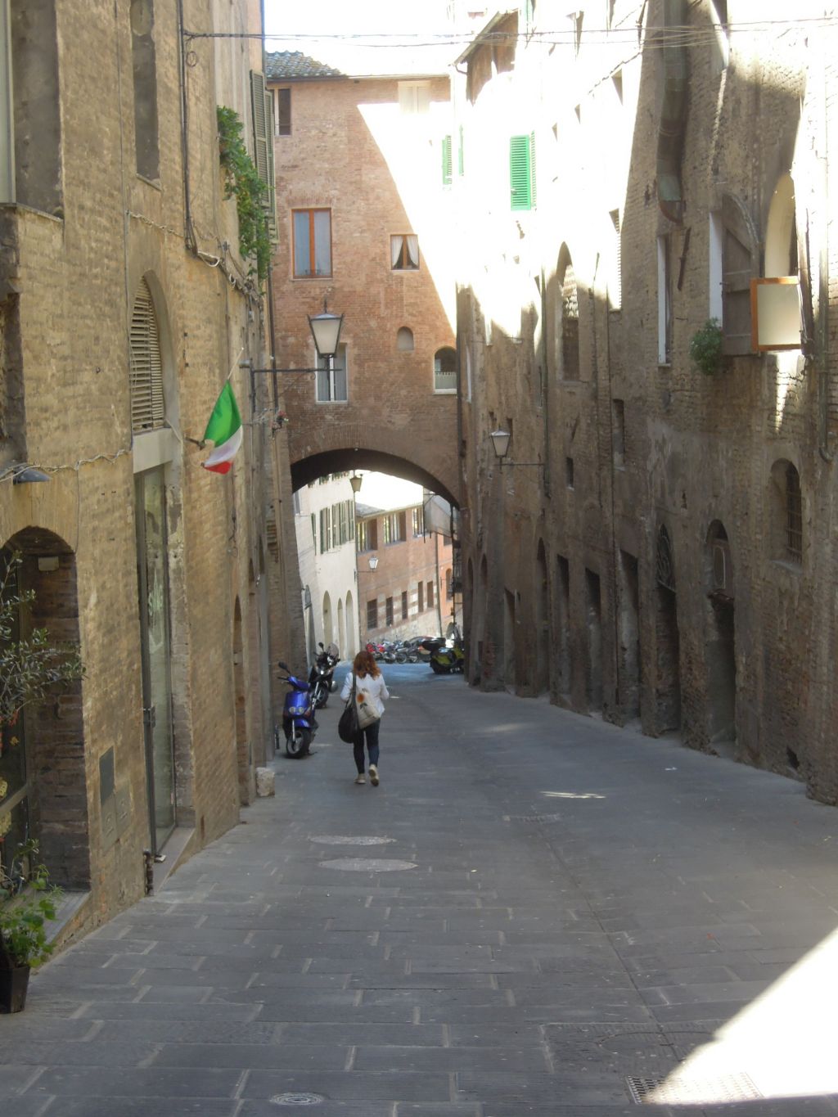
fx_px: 2001
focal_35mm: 62
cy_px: 558
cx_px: 419
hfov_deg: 23.7
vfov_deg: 31.2
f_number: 4.2
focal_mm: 11.1
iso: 180
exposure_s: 1/100
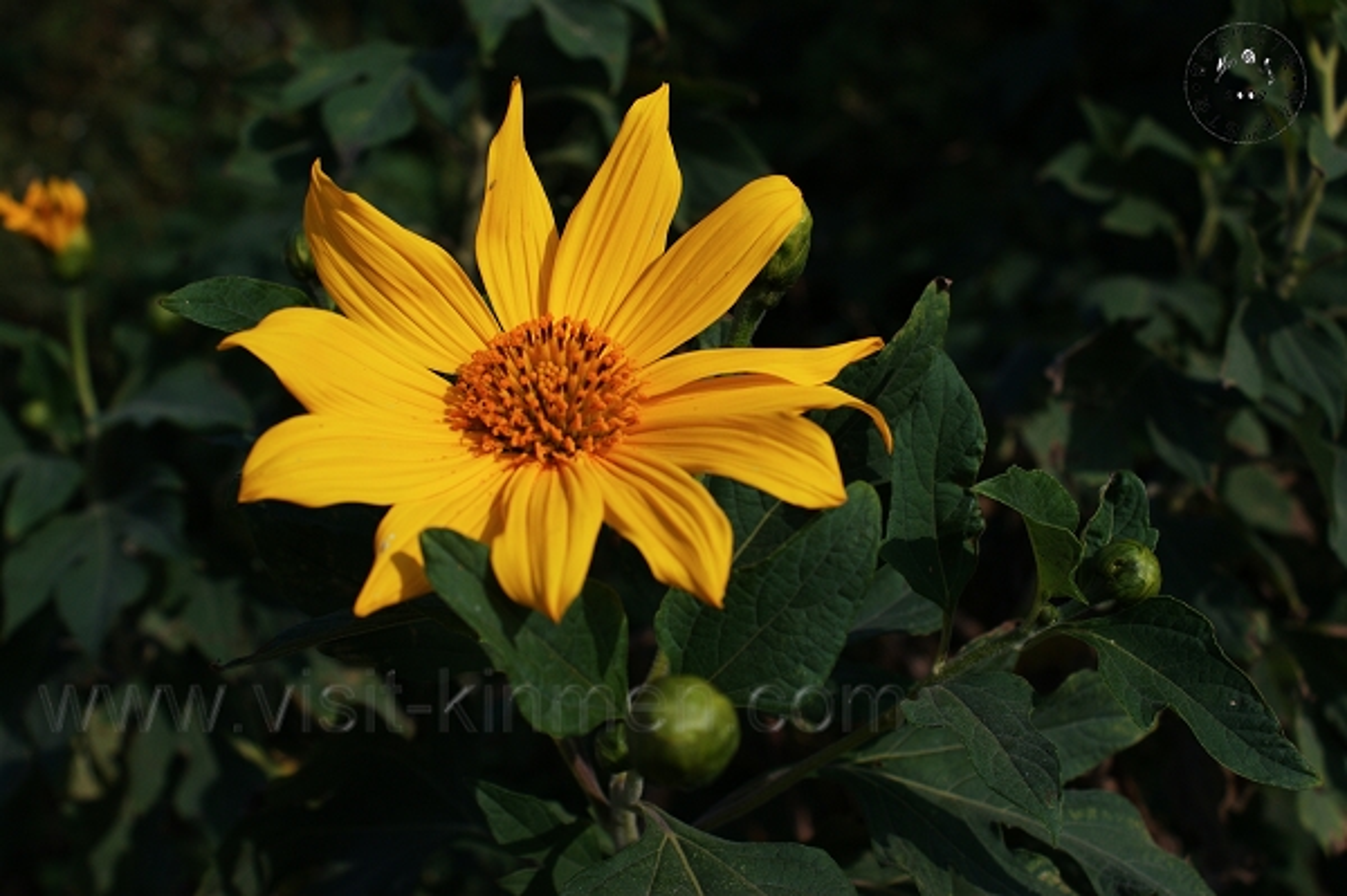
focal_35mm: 52
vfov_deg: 25.7
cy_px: 448
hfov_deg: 37.9
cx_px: 674
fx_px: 1963
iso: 100
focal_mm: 35
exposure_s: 1/400
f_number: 5.6
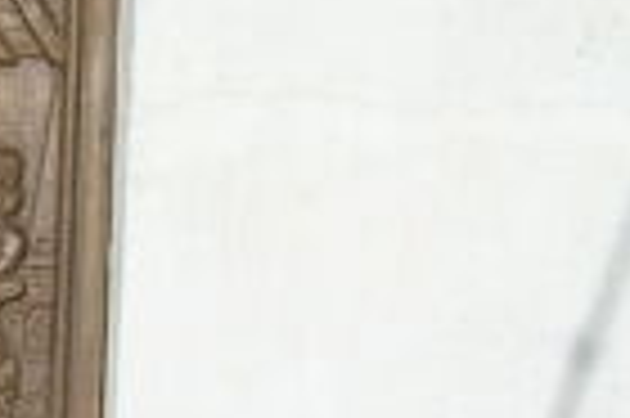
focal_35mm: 121
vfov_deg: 11.3
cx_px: -288
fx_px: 2115
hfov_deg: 15.7
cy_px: 231
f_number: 4.9
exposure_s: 1/653
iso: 50
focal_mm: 5.7
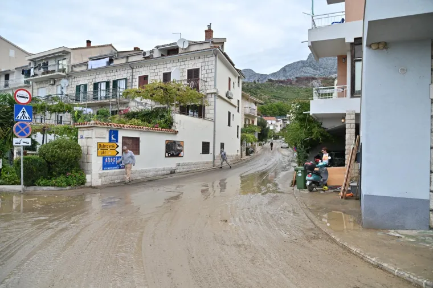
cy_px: 144
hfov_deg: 73.8
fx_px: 288
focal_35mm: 24
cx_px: 216
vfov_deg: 53.0
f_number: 4
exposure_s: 1/2000
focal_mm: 24
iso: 800
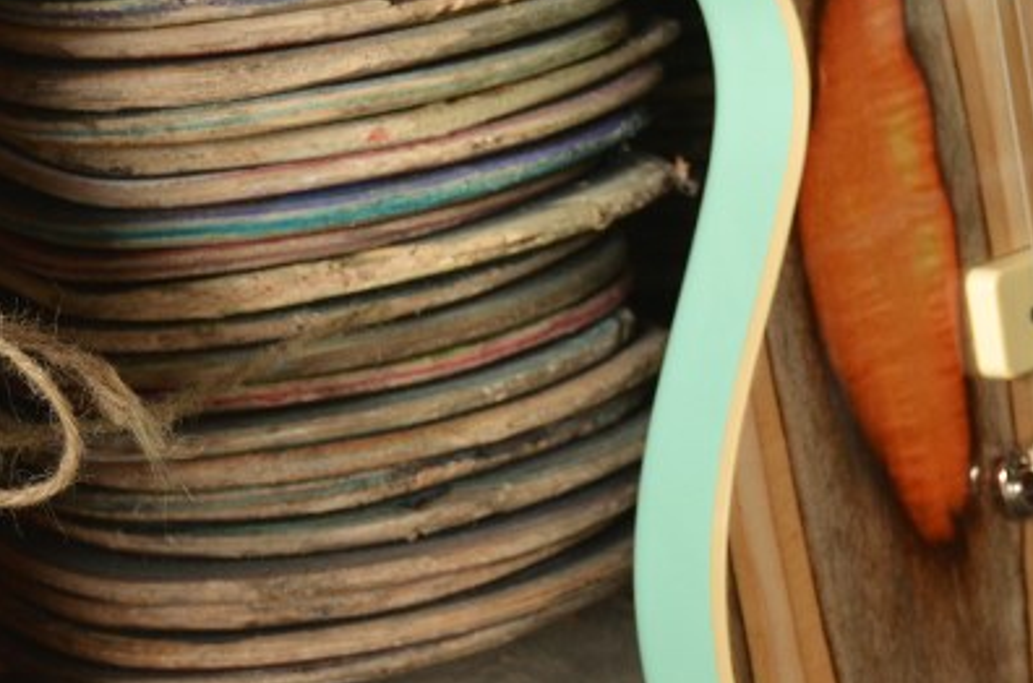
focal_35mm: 135
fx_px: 3873
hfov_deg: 15.2
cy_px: 94
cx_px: 407
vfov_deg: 10.0
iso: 640
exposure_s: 1/200
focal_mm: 35
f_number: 4.5
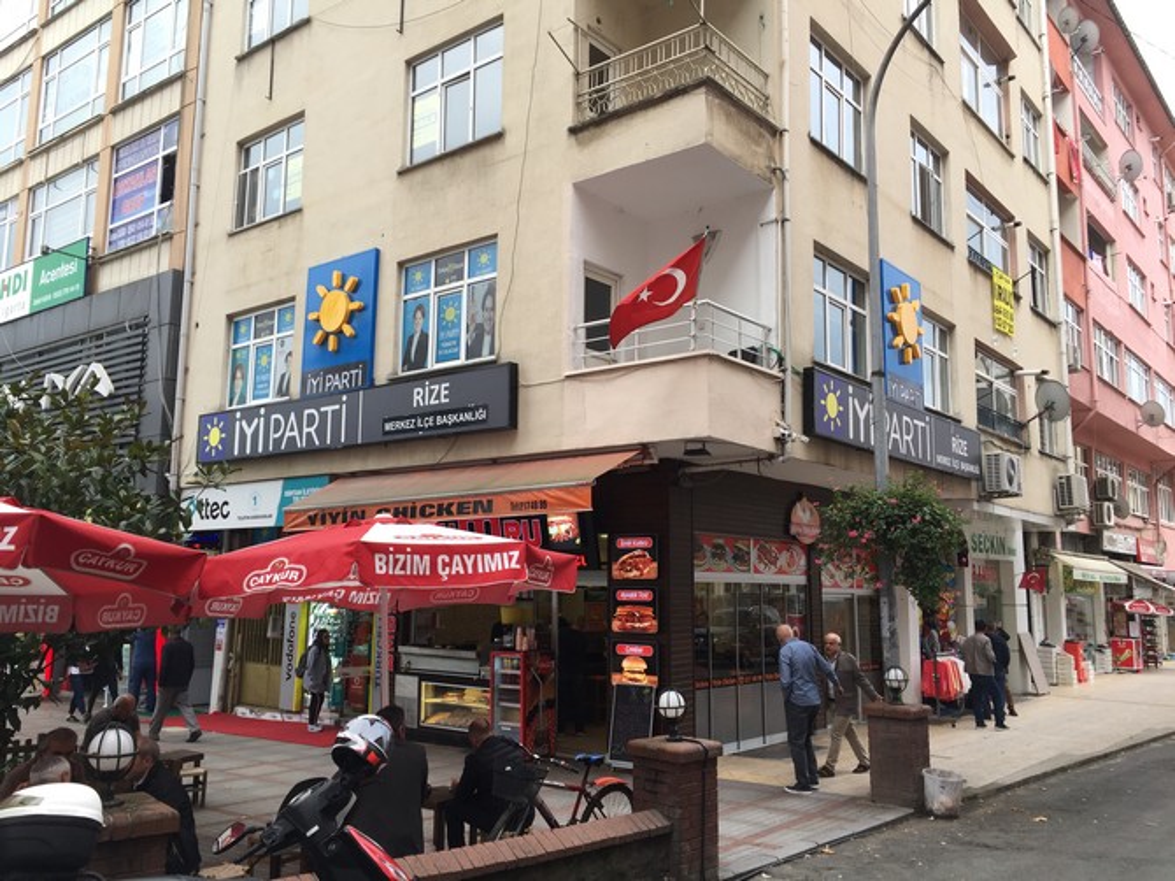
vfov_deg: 48.2
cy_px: 440
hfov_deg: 61.7
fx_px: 984
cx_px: 588
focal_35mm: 29
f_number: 2.2
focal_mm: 4.15
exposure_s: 1/100
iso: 32
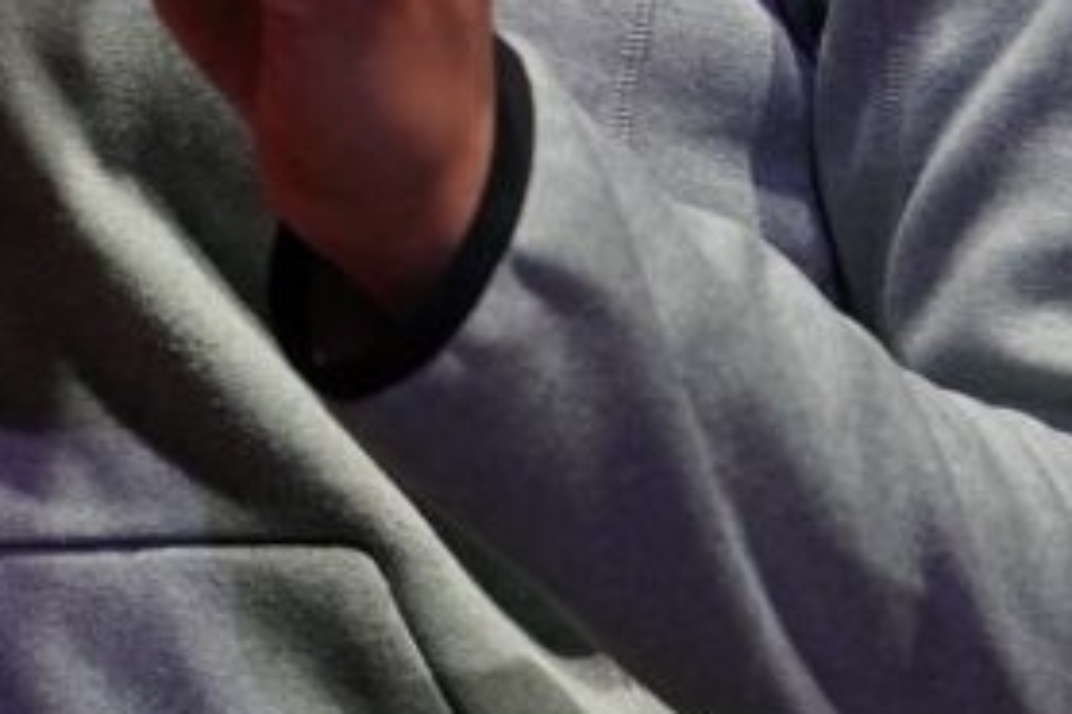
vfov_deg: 1.1
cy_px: -621
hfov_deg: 1.6
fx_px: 37377
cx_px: -629
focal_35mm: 1256
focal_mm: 194
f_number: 3.5
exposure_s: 1/250
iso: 1250
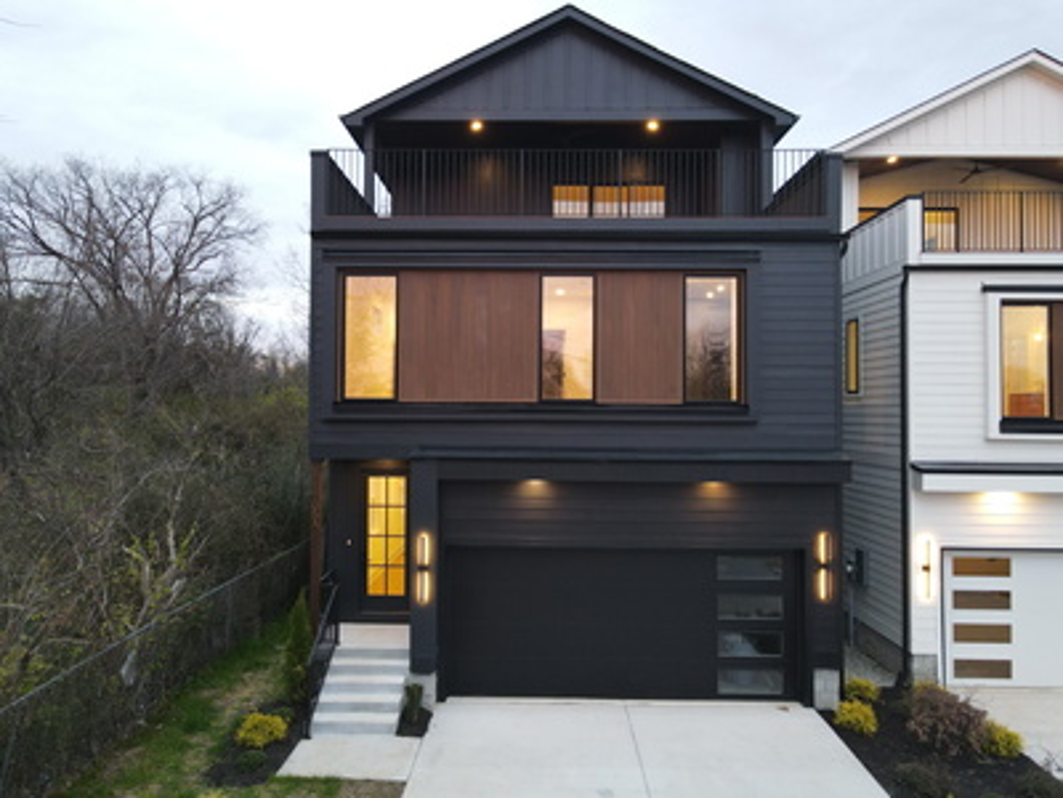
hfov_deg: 71.6
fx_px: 737
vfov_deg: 56.8
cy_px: 399
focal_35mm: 24
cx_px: 532
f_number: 2.8
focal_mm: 4.5
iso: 380
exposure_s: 1/15
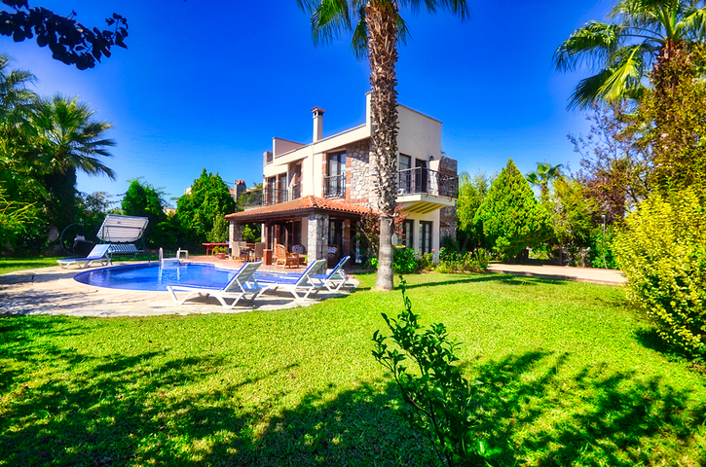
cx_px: 353
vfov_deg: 77.1
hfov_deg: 100.5
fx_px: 294
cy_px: 234
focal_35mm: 15
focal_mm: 10
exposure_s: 1/250
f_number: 8
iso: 100
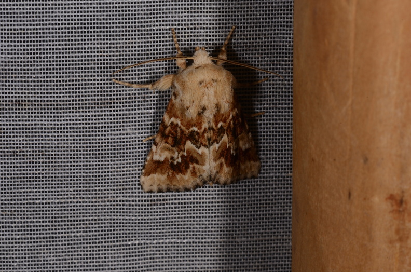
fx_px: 1452
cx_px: 206
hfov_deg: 16.1
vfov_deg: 10.7
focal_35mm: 128
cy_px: 136
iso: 100
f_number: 32
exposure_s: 1/60
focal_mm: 85
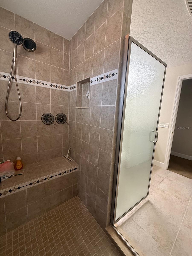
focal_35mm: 14
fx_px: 104
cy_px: 128
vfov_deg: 102.1
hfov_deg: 85.7
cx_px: 96
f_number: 2.2
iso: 400
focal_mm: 2.22
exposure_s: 1/60
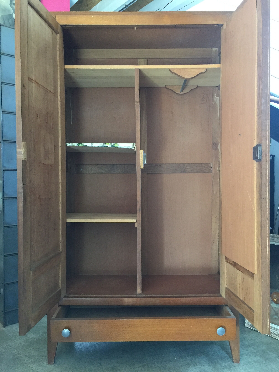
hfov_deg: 48.2
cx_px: 140
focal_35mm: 29
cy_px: 186
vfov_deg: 61.7
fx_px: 312
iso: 250
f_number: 2.2
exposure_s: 1/20
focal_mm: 4.15
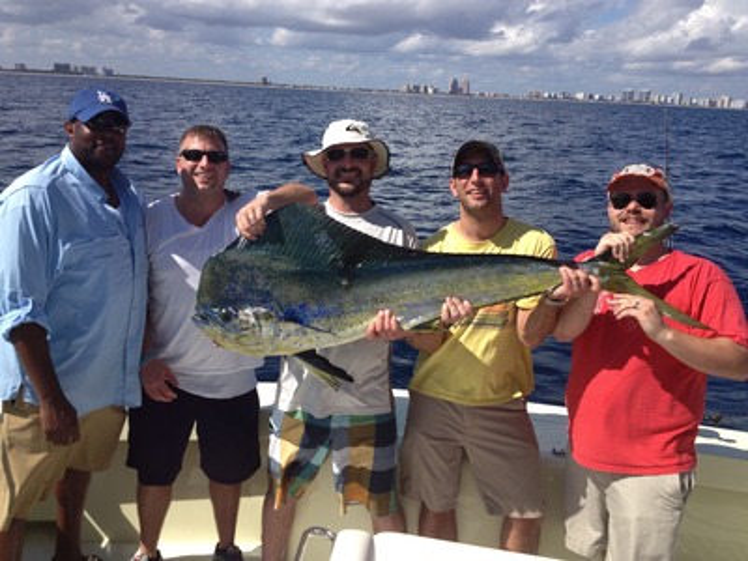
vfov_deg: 40.7
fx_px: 756
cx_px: 374
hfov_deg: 52.6
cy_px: 280
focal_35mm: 35
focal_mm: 4.28
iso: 50
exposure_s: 1/1905
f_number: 2.4
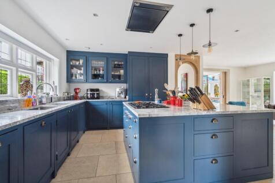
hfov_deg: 96.8
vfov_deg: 73.7
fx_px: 122
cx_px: 138
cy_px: 92
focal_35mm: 16
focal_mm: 16
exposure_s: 1/30
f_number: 9
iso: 200
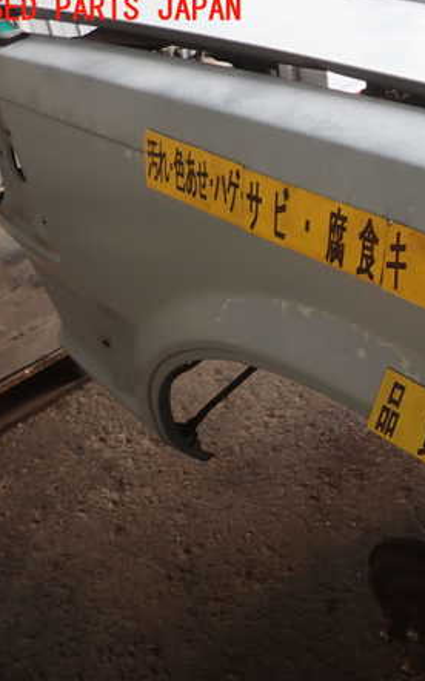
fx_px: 668
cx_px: 423
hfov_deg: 32.5
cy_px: 337
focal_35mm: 36
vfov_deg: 54.0
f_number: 2
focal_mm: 4.5
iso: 100
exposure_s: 1/60
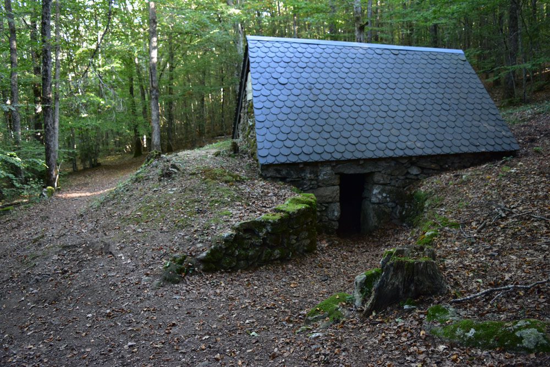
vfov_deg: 47.9
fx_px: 413
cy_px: 184
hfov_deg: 67.4
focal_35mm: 27
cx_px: 275
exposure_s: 1/13
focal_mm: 18
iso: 400
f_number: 4
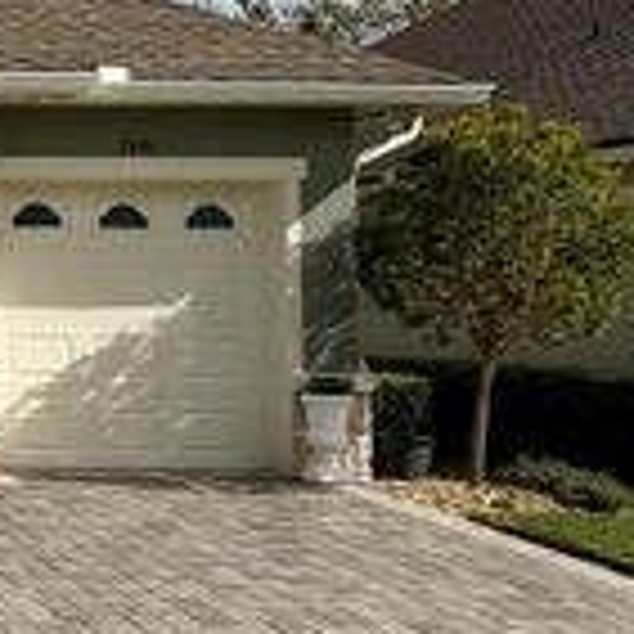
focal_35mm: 75
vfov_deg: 22.9
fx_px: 1554
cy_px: 196
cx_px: -454
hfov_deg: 18.7
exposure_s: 1/9091
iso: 80
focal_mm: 6.76
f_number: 1.78
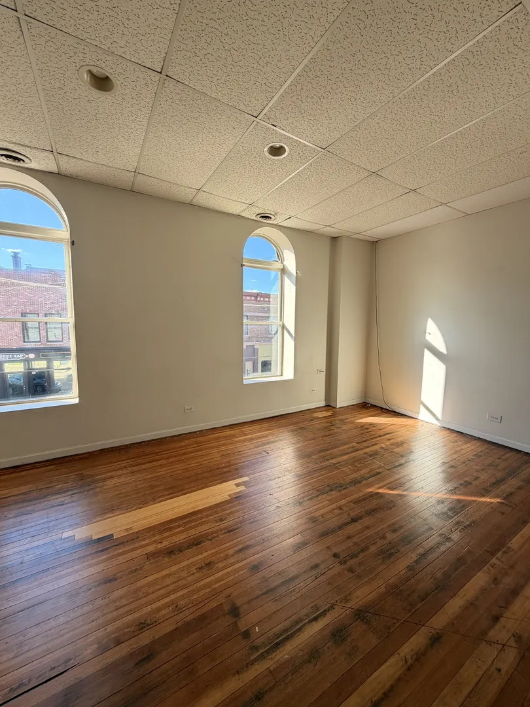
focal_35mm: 14
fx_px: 286
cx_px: 265
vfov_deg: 102.1
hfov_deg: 85.7
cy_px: 354
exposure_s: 1/126
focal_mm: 2.22
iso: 50
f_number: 2.2
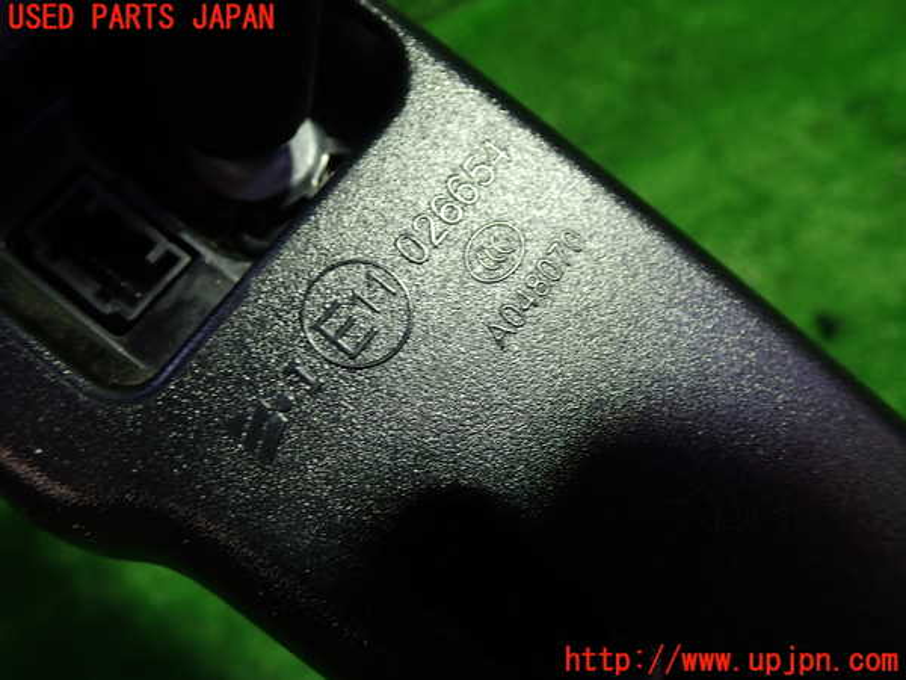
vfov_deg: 46.8
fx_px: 785
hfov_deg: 60.0
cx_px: 453
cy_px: 340
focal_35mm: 30
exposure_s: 1/40
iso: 200
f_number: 2.3
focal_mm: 5.4
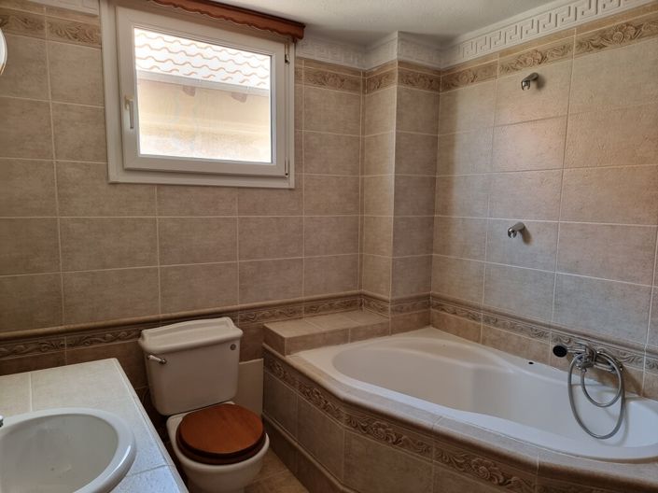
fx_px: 456
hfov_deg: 71.6
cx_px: 329
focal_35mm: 24
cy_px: 246
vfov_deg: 56.8
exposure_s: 1/120
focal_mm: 6.7
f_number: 1.8
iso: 250
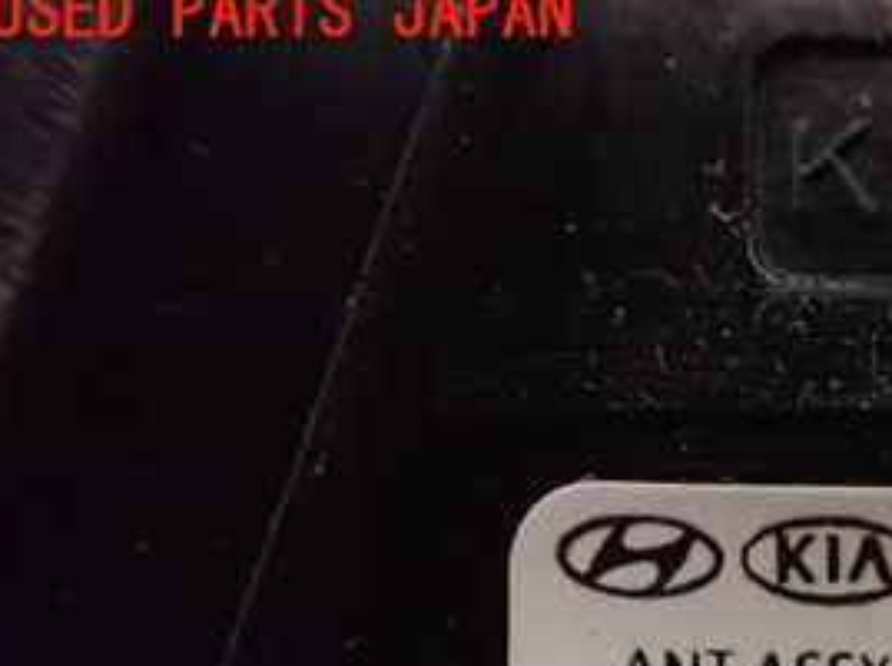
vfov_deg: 20.9
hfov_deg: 26.8
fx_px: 1724
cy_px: 719
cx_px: 965
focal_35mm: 67
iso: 1600
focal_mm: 5.4
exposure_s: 1/20
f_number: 2.3
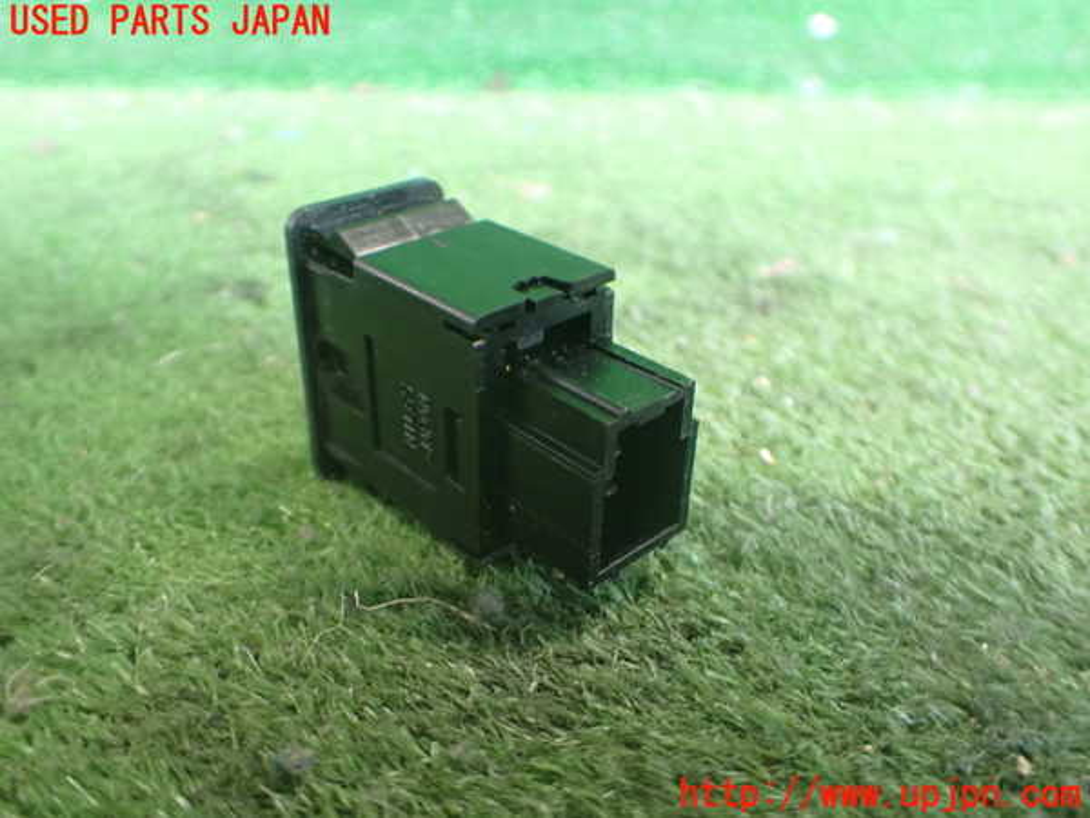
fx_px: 945
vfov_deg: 46.8
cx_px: 545
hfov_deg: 60.0
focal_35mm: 30
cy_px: 409
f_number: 2.3
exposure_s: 1/50
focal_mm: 5.4
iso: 800
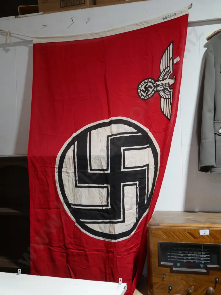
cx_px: 110
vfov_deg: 46.8
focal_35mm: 40
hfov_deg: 36.0
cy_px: 148
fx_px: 340
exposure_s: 1/60
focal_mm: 20
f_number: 4.5
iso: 400
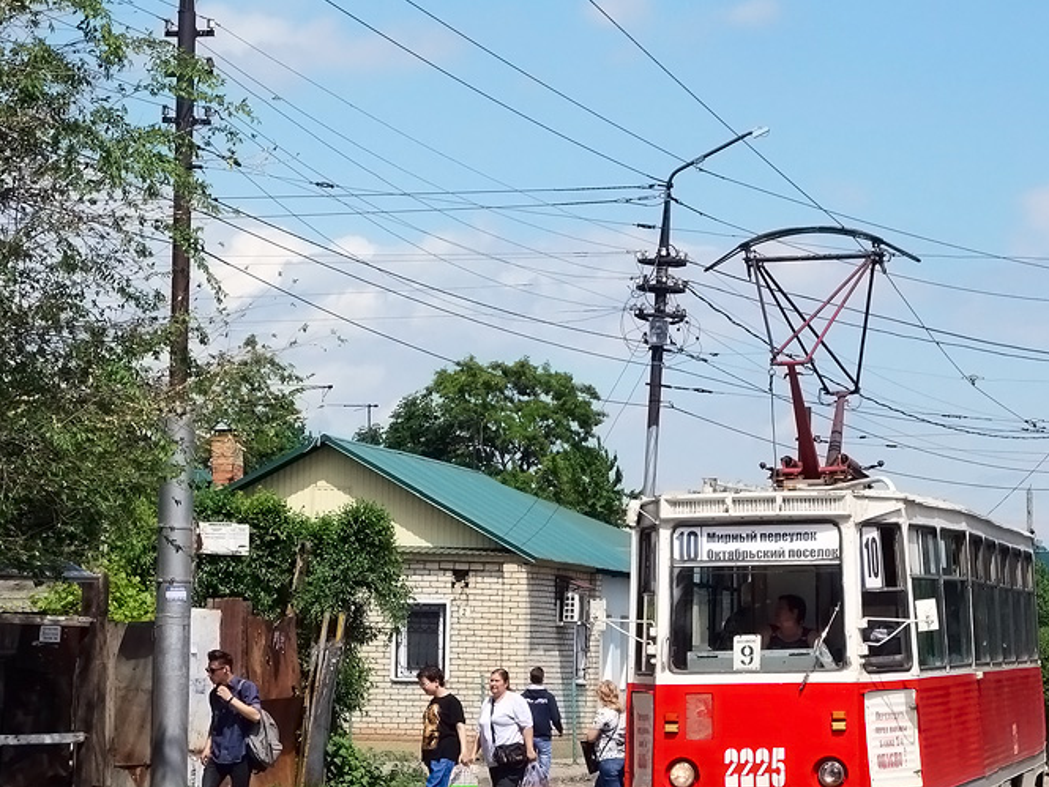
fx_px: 2788
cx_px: 770
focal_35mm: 92
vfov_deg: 16.1
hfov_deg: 21.2
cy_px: 478
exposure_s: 1/500
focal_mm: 19.53
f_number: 7.1
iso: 125
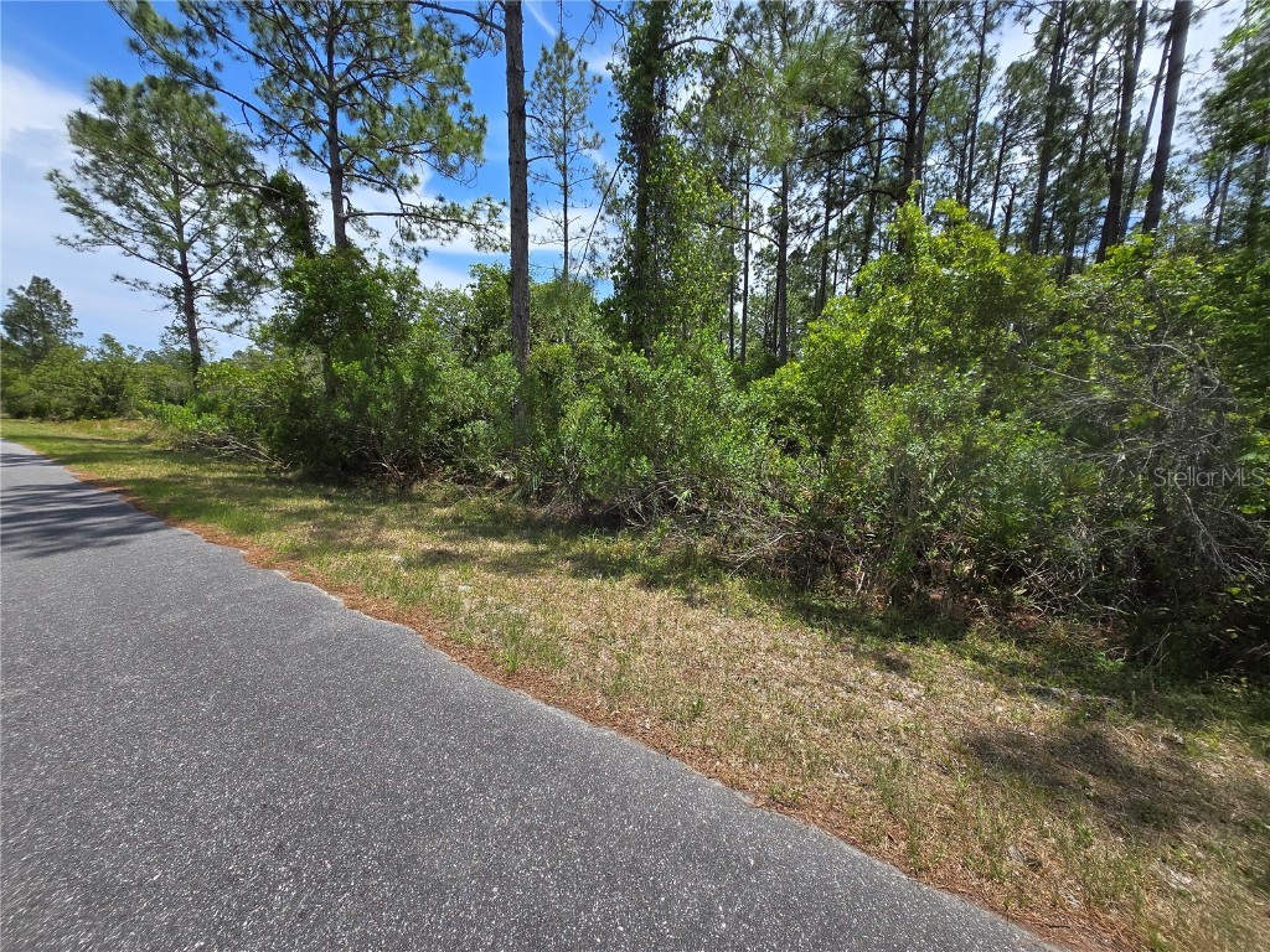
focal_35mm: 13
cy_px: 476
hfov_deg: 106.2
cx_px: 635
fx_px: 477
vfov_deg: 89.9
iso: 25
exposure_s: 1/1008
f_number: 2.2
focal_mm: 1.7
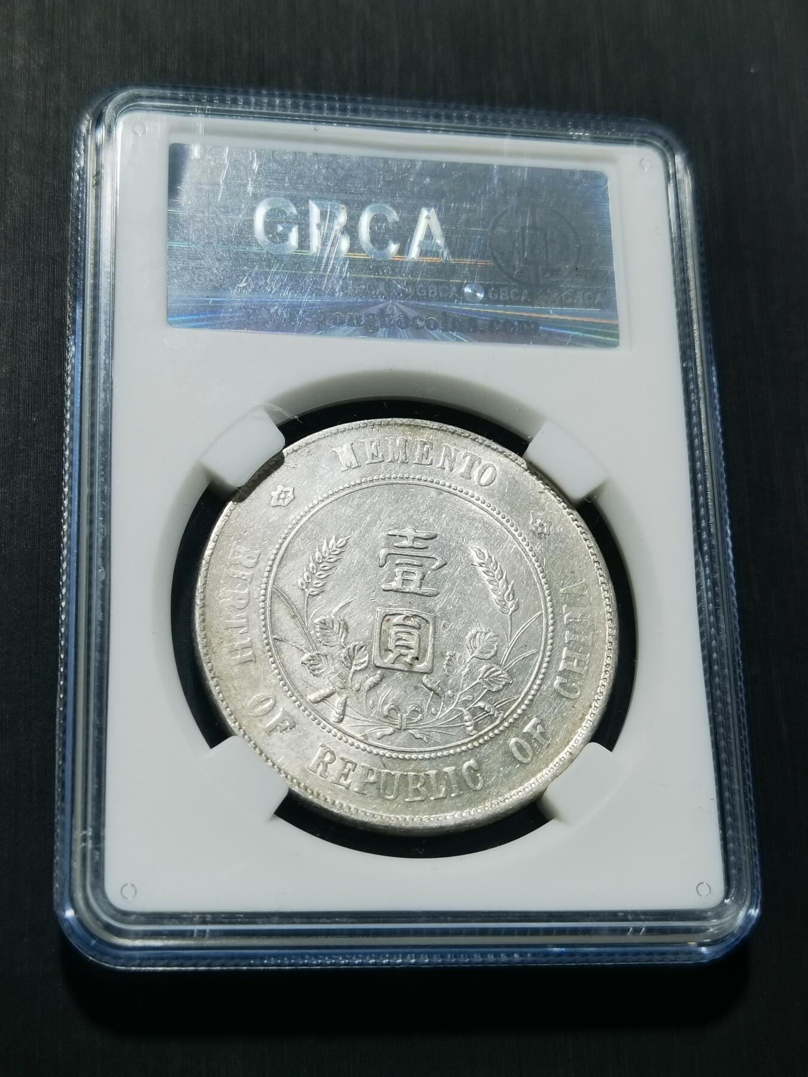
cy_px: 538
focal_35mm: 59
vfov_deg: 32.7
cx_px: 404
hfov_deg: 24.8
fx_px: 1836
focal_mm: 6.67
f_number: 1.9
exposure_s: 1/100
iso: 64
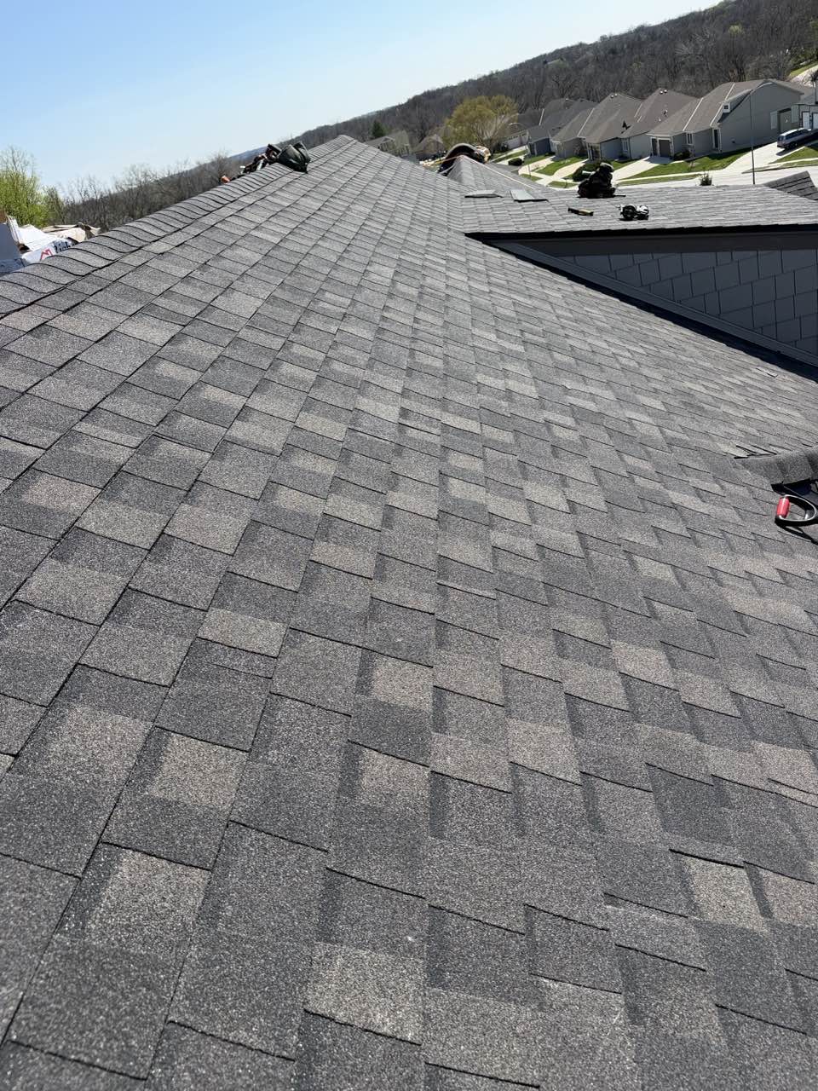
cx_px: 409
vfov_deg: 71.6
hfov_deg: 56.8
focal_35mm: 24
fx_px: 756
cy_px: 546
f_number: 1.78
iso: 80
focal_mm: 6.76
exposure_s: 1/3584
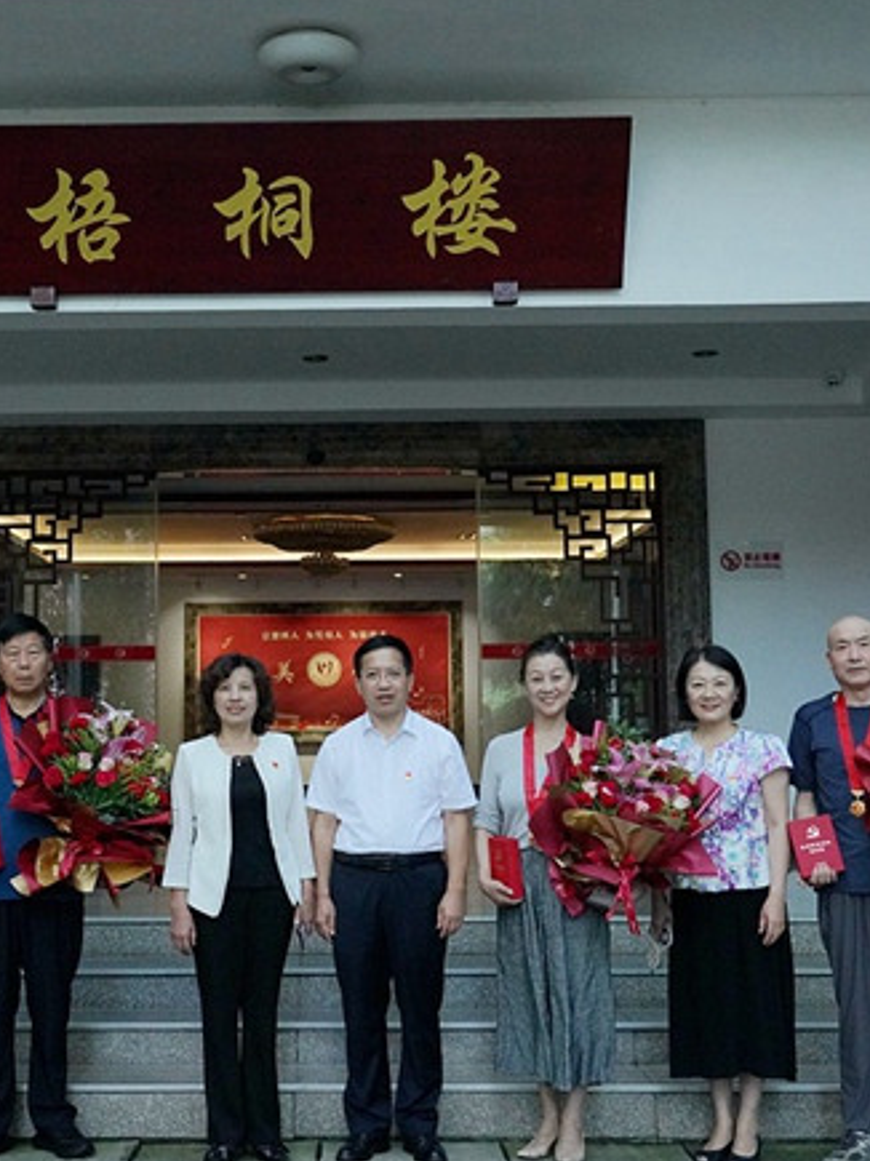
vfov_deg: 39.7
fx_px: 1609
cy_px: 610
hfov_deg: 30.1
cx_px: 315
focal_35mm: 48
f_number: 4
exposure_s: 1/2500
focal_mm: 31
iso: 4000
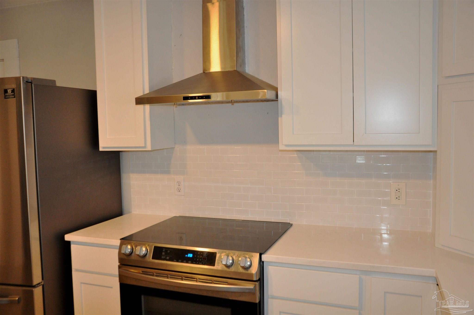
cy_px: 158
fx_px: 414
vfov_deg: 41.6
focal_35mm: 32
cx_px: 237
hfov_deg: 59.6
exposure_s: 1/60
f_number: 4.5
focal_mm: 21
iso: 1250
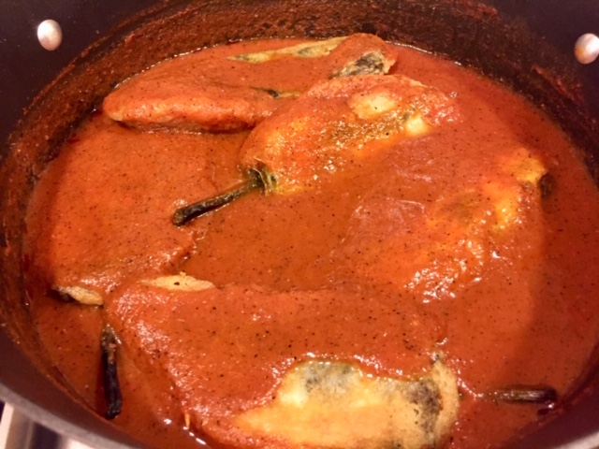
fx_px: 502
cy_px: 224
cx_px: 300
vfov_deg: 48.2
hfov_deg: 61.7
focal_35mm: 29
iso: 250
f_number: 2.2
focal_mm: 4.15
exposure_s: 1/15
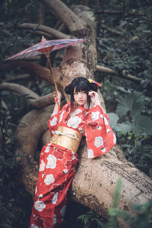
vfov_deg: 34.5
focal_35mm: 58
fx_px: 367
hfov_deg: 23.4
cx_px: 76
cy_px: 114
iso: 100
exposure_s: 1/160
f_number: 1.4
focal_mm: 58
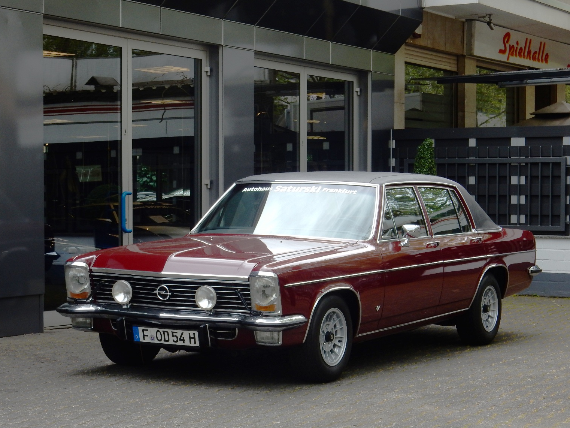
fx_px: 1466
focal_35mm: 89
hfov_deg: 22.0
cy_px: 220
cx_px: 291
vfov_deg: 16.6
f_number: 5
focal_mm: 14.9
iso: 125
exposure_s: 1/80
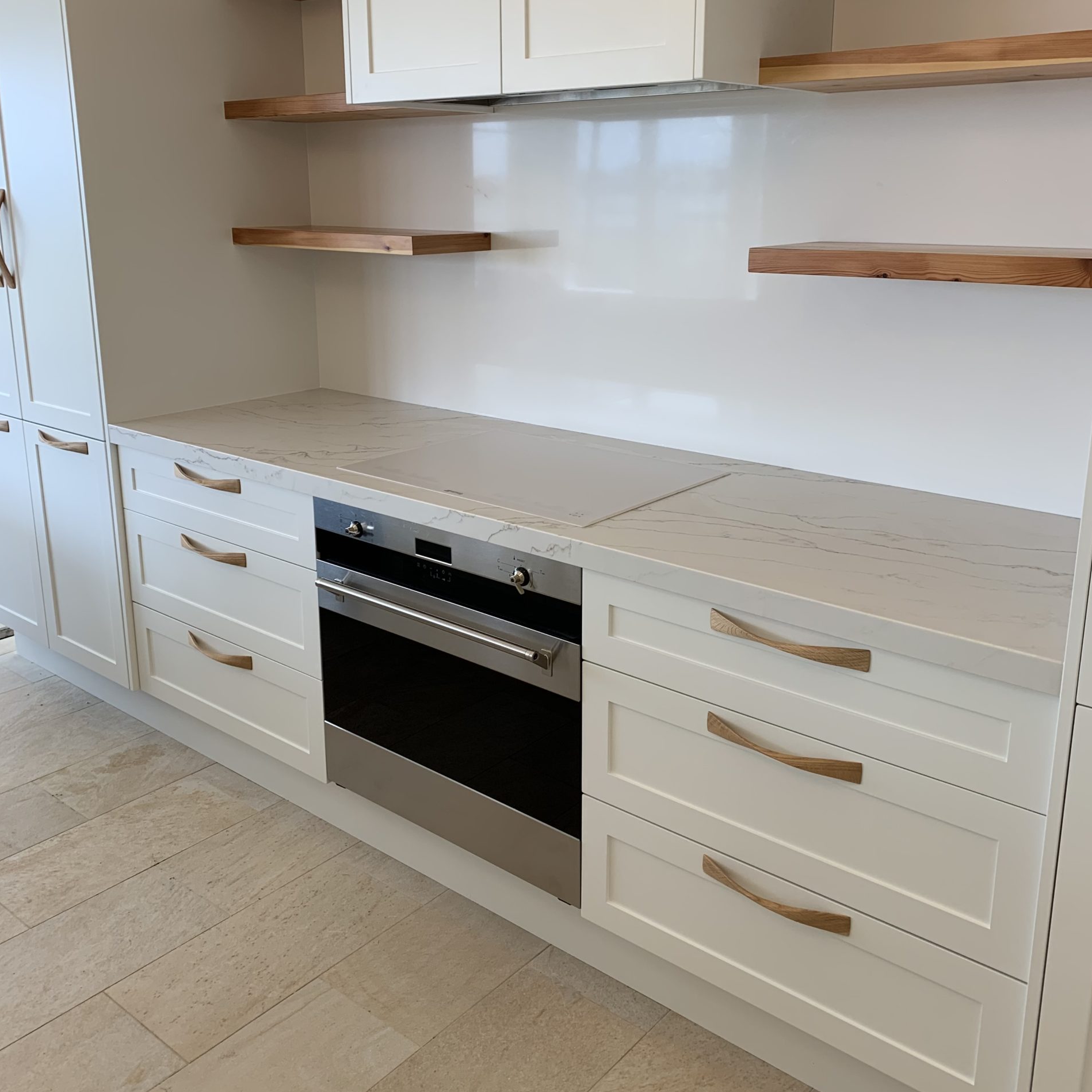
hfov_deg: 52.5
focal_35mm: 31
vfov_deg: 52.4
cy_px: 469
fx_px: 1106
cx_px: 542
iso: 32
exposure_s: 1/121
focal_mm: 4.25
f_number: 1.8
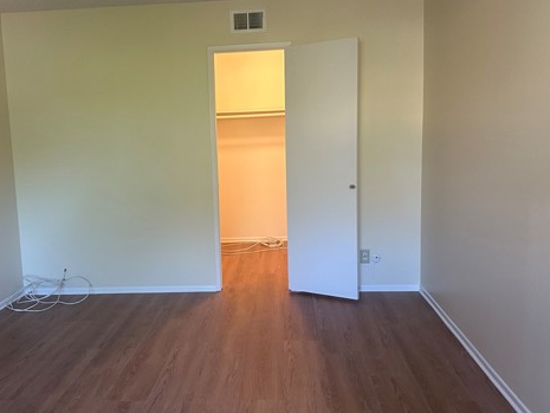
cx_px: 233
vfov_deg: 43.0
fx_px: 524
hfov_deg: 55.1
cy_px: 196
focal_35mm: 33
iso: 400
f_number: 1.78
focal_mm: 6.86
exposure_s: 1/60
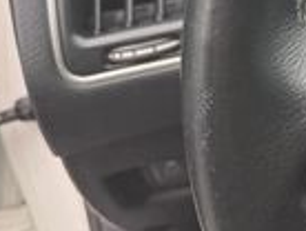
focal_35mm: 111
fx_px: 983
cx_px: 676
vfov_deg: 13.2
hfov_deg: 13.9
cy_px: -9
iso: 100
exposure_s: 1/336
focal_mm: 6.76
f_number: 1.78
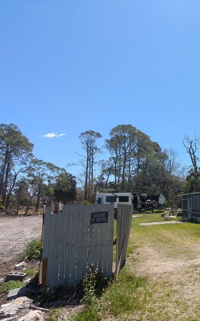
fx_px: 227
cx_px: 215
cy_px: 171
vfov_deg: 70.3
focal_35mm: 26
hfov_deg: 39.7
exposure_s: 1/1603
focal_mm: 2.35
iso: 50
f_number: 2.2
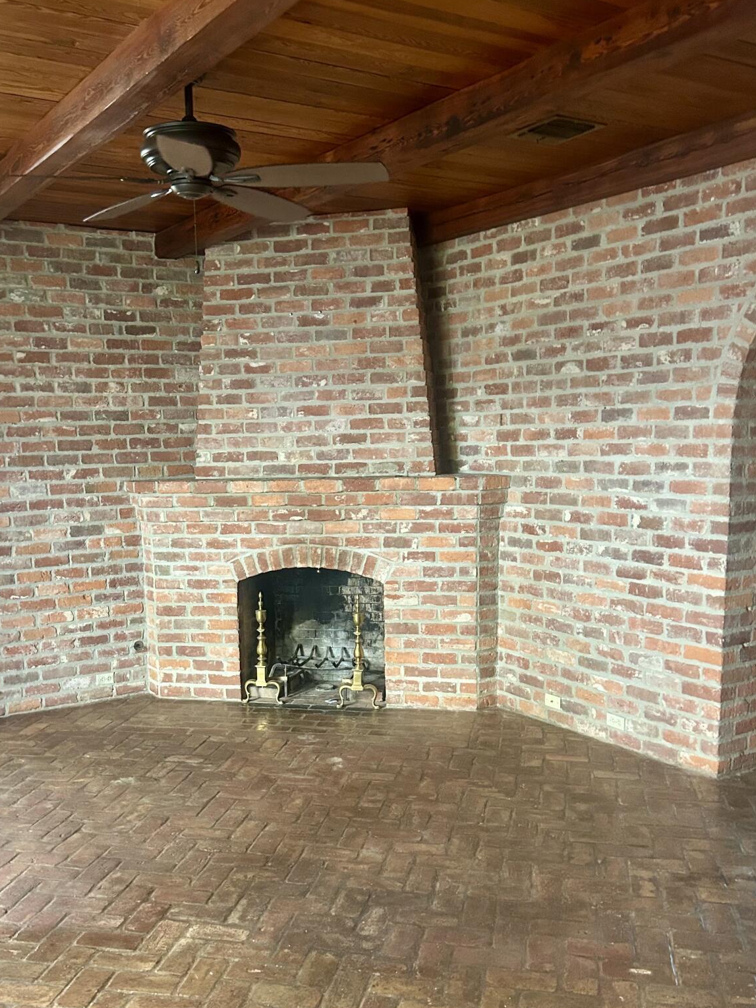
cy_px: 569
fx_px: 990
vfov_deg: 53.8
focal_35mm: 34
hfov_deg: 41.7
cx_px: 318
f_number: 1.5
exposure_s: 1/40
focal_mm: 5.7
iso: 400
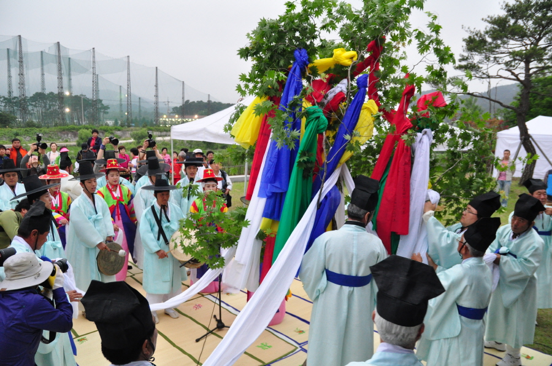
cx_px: 276
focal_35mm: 27
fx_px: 413
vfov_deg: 47.8
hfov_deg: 67.5
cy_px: 183
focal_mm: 18
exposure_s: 1/80
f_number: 4.5
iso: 1600
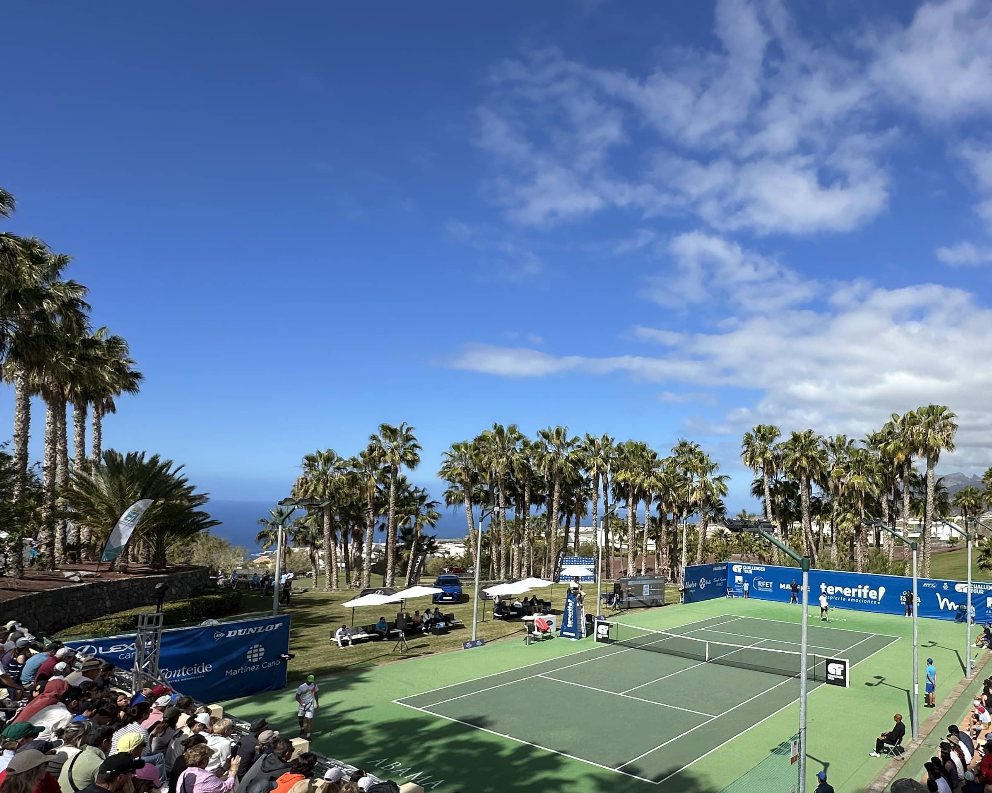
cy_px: 464
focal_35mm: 23
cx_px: 676
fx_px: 675
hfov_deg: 70.1
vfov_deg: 60.5
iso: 40
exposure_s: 1/2681
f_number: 2.2
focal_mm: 2.22
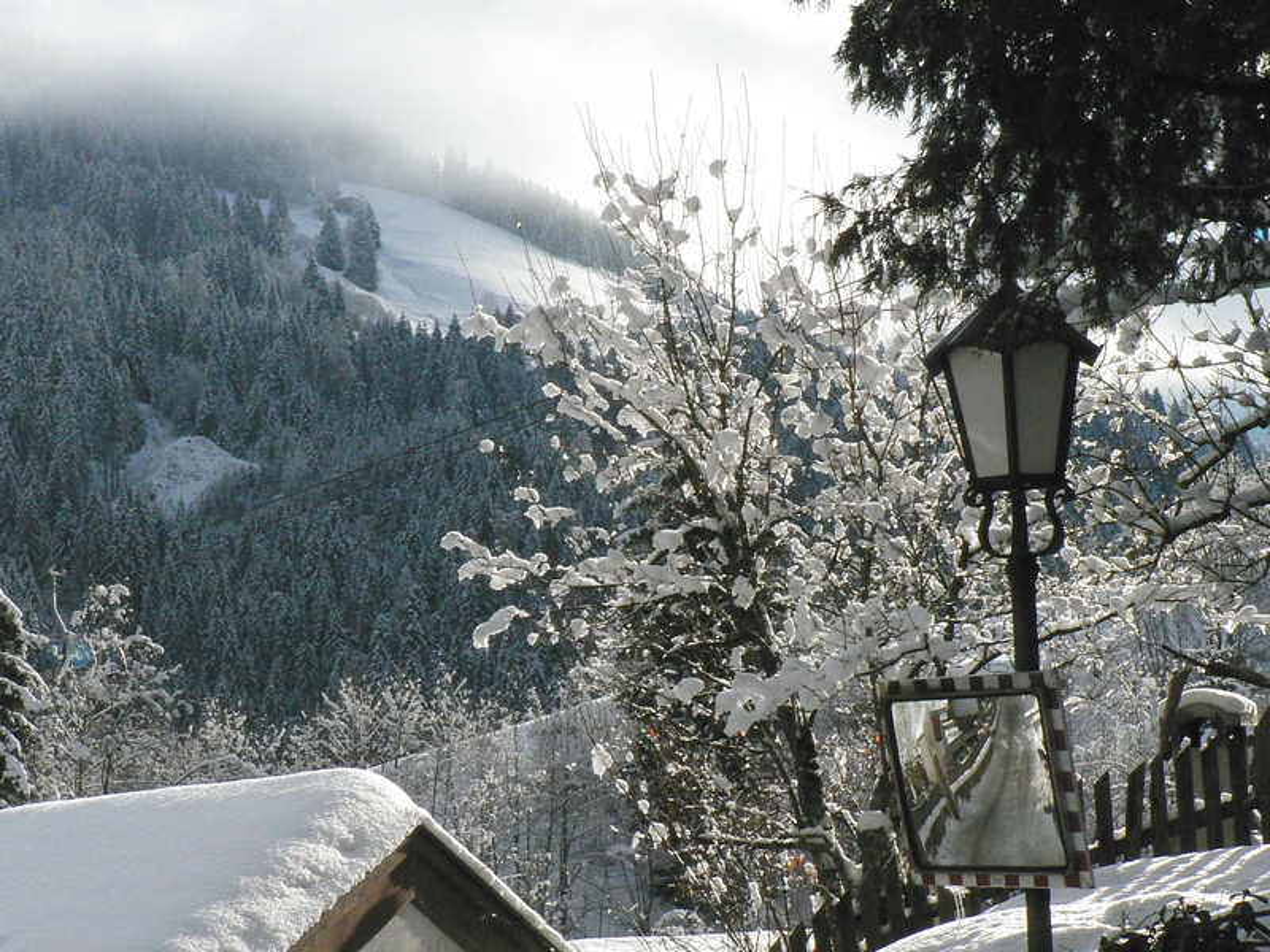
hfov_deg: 21.1
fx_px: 3412
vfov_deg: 15.9
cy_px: 476
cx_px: 635
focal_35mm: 93
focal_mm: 15.5
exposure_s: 1/1600
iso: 400
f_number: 8
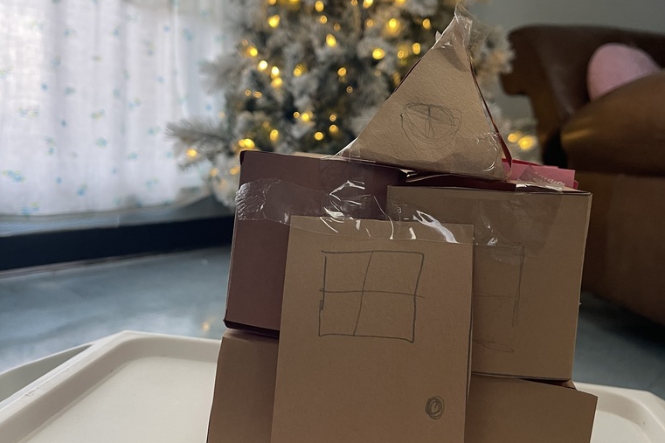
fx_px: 646
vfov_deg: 37.8
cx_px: 330
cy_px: 208
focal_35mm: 35
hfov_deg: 54.4
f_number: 1.6
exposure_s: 1/60
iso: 160
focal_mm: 5.1
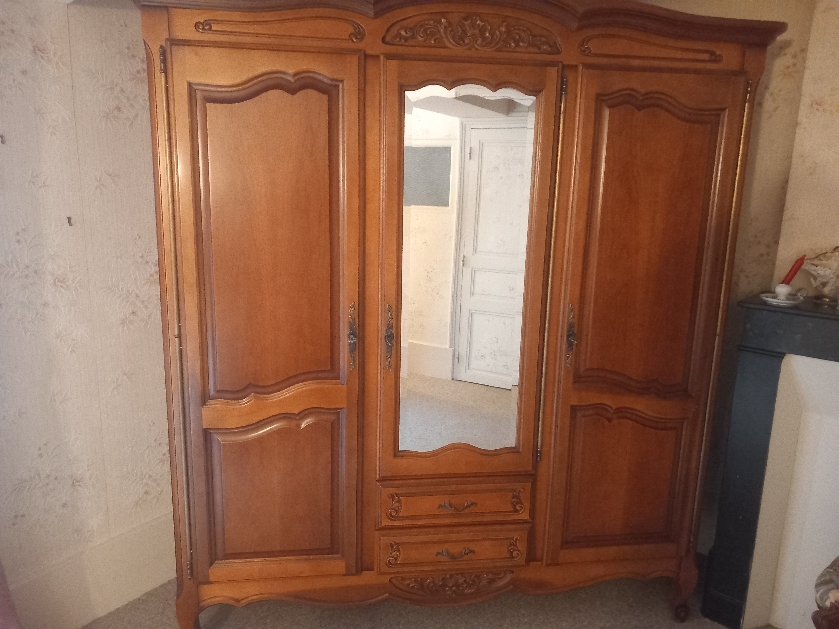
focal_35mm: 27
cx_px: 420
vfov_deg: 51.4
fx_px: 654
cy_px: 314
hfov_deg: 65.3
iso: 1250
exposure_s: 1/14.3
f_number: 1.8
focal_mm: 4
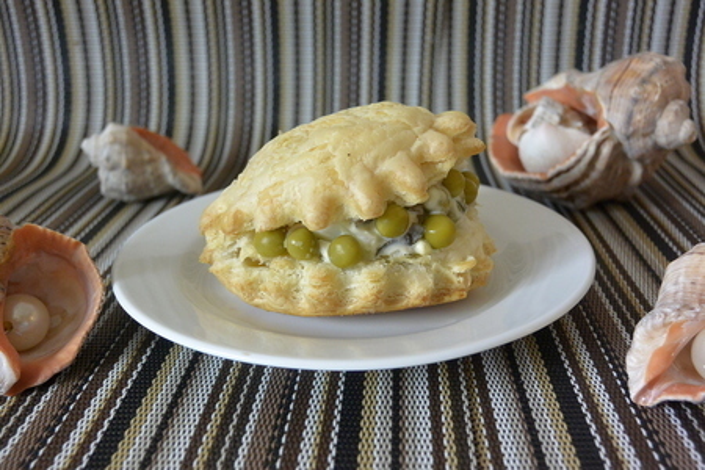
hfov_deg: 46.4
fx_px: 822
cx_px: 352
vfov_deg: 31.9
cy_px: 235
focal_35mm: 42
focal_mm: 15.6
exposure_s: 1/125
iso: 800
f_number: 4.2
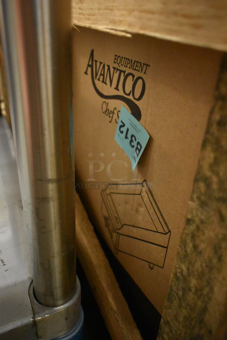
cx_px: 114
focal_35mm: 30
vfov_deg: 61.9
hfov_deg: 43.7
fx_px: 283
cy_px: 170
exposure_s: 1/125
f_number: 3.8
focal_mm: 20
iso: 7200
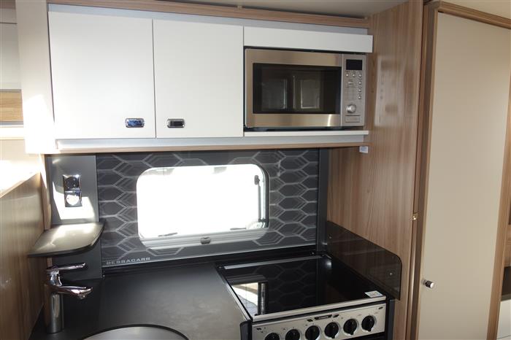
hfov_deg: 65.5
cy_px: 170
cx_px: 256
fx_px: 397
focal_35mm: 28
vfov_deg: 46.4
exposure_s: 1/100
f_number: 2.5
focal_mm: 10.4
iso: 125
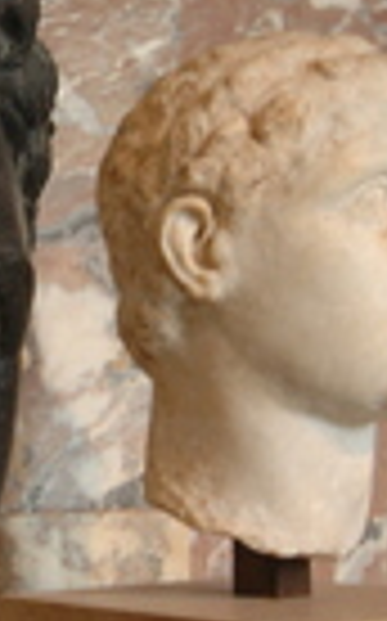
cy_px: 364
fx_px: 1566
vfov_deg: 22.4
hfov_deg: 13.4
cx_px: -162
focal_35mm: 93
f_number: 5.6
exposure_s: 1/13
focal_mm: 19
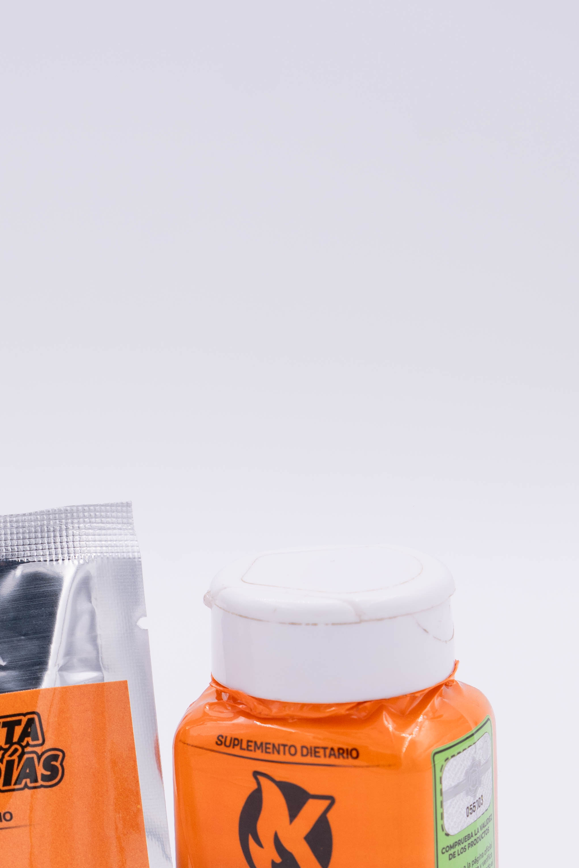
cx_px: 111
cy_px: 851
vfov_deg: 9.9
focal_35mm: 207
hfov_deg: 6.6
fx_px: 4993
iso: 100
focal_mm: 70
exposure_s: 1/200
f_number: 4.5
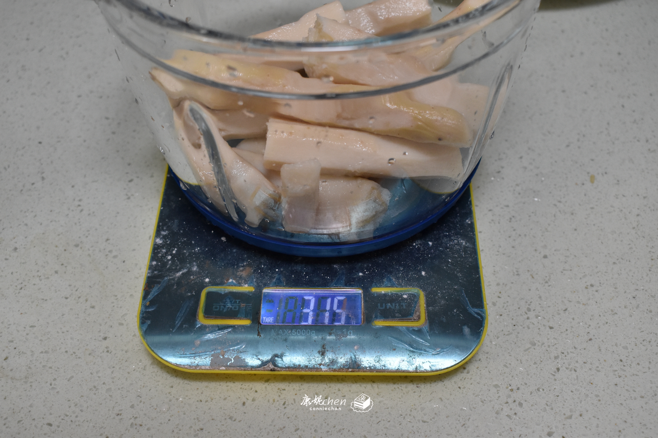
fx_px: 850
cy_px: 219
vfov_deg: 28.9
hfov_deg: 42.3
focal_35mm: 46
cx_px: 329
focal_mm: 31
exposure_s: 1/50
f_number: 6.3
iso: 1400
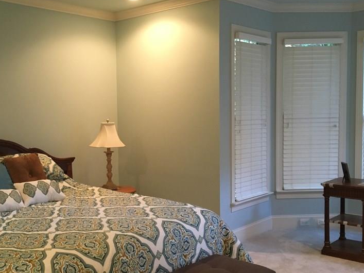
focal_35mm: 42
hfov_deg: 44.4
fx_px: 442
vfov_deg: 34.3
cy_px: 141
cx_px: 136
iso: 200
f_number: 2.2
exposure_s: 1/17
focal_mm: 4.15
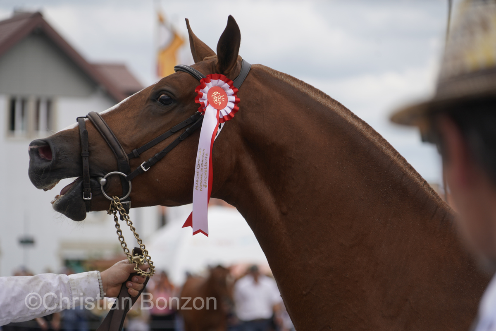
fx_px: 2452
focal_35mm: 178
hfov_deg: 11.5
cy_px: 166
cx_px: 248
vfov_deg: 7.7
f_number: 6.3
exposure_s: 1/500
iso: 160
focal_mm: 178
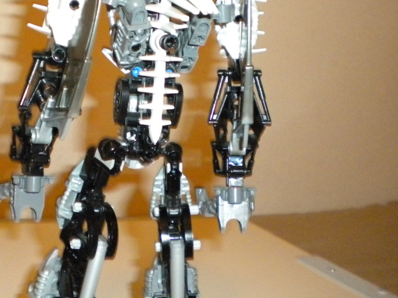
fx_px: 632
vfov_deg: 26.2
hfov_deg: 34.6
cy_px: 69
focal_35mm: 55
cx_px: 134
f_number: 3.1
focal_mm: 6.3
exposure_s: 1/30
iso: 800
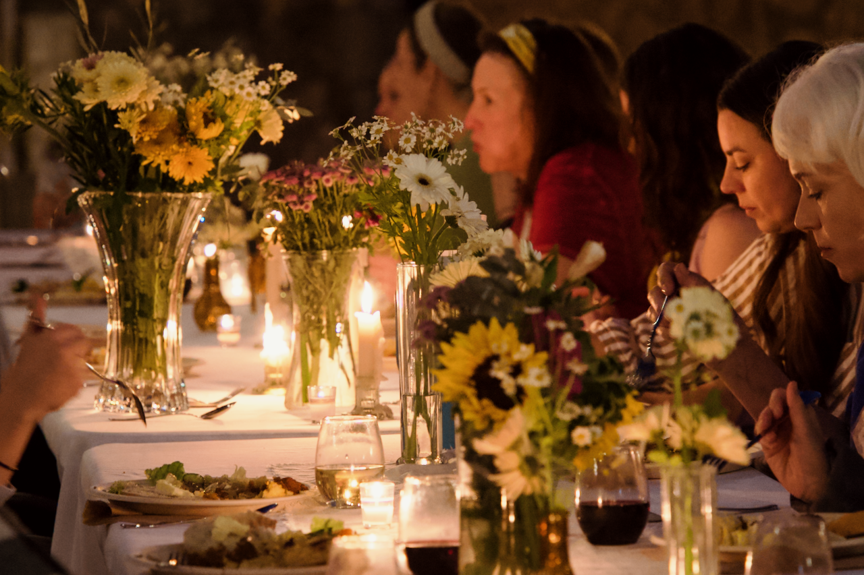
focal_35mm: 192
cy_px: 288
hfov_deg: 10.7
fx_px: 4607
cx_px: 432
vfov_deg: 7.2
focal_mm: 128
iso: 12800
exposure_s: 1/30
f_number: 5
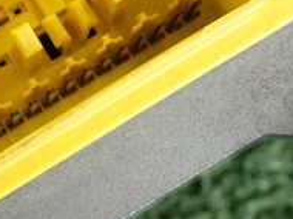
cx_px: -51
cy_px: 89
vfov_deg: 9.4
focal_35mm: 158
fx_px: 1336
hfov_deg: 12.3
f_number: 3.2
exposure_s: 1/125
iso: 640
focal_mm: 9.01
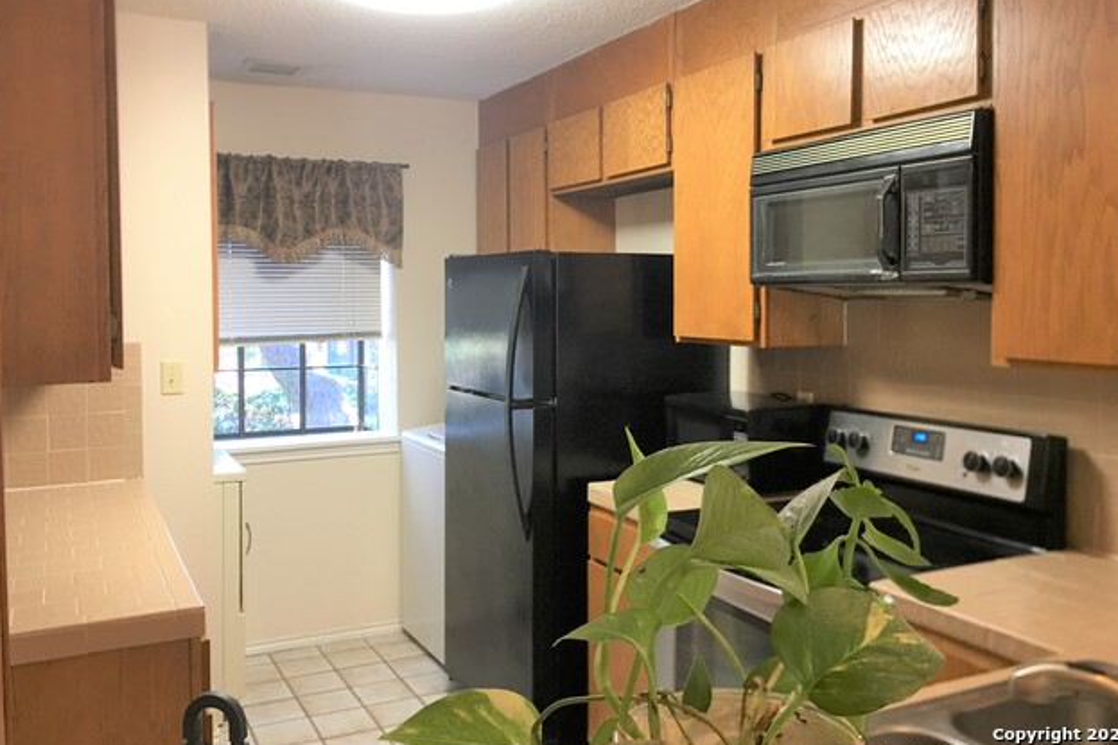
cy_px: 336
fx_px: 962
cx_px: 562
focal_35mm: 31
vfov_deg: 42.3
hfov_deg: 60.3
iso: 50
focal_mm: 4.15
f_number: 2.2
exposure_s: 1/15
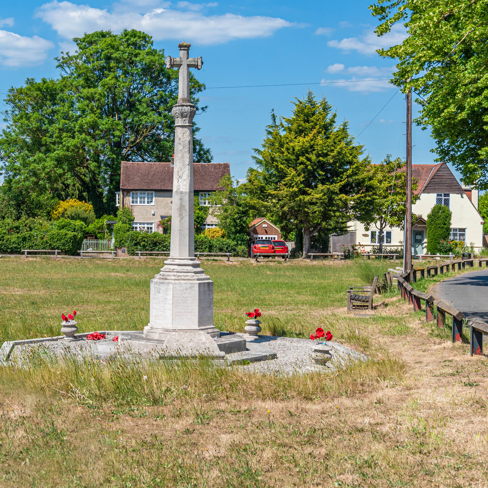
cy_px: 218
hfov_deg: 28.0
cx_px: 165
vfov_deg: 28.1
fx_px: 973
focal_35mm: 61
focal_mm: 35
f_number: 10
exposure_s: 1/400
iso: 200
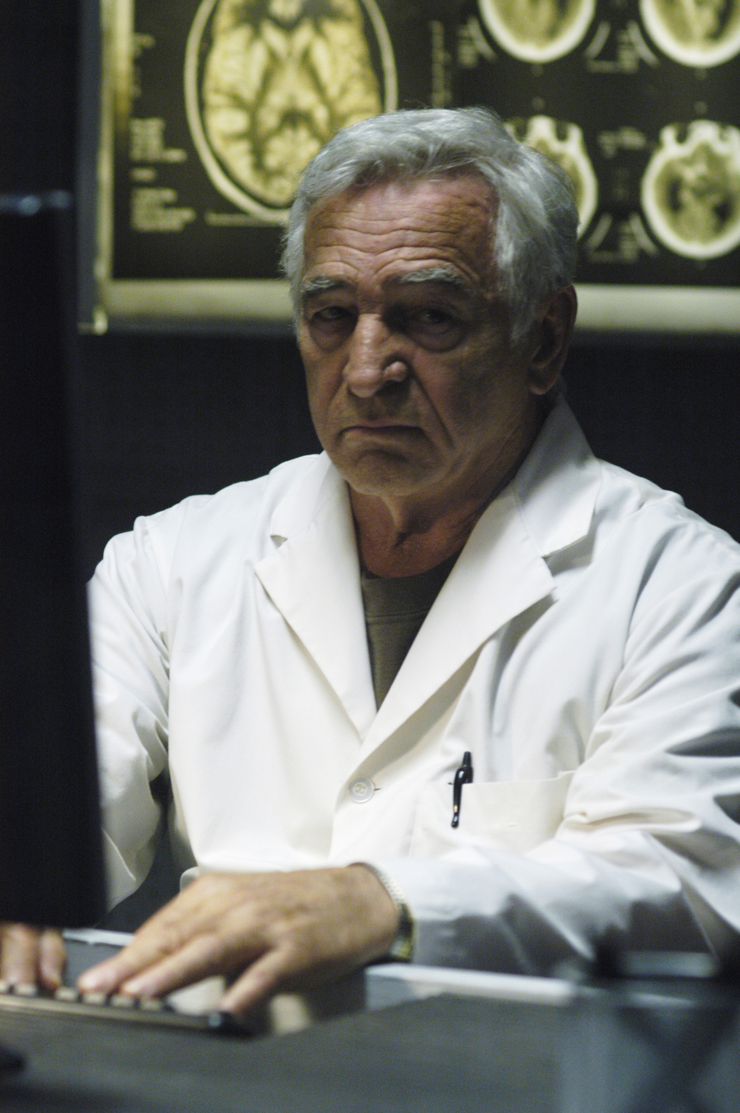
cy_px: 556
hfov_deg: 10.7
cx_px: 370
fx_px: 3940
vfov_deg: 16.1
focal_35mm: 128
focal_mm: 85
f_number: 2.5
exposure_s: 1/60
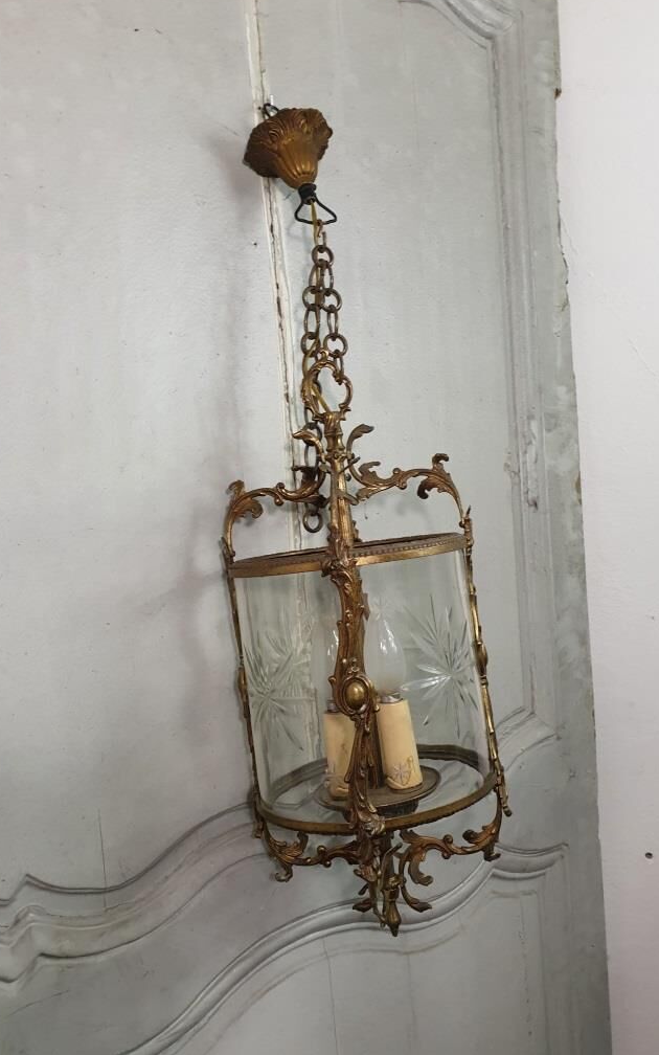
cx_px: 353
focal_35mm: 28
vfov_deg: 66.5
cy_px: 521
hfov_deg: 44.5
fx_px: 805
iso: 400
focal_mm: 4.3
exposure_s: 1/50
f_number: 2.4
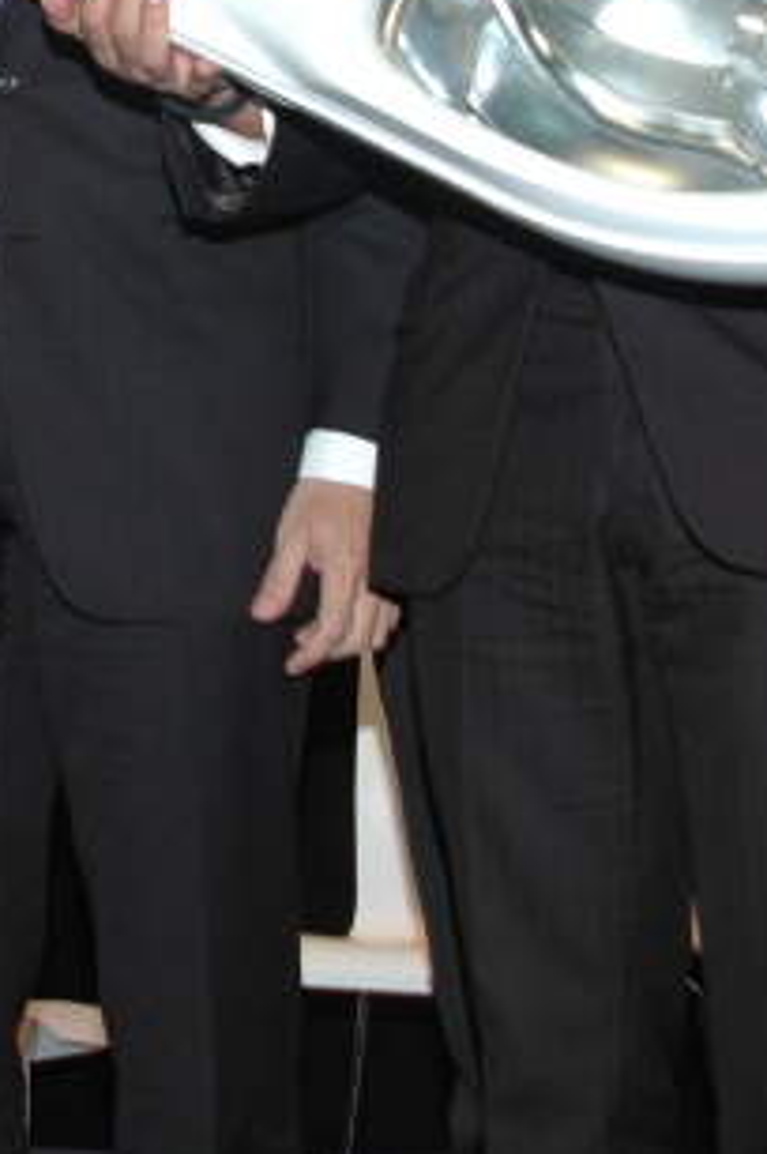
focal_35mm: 120
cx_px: -81
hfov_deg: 11.2
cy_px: -11
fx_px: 3843
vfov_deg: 16.7
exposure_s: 1/100
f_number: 5
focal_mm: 24
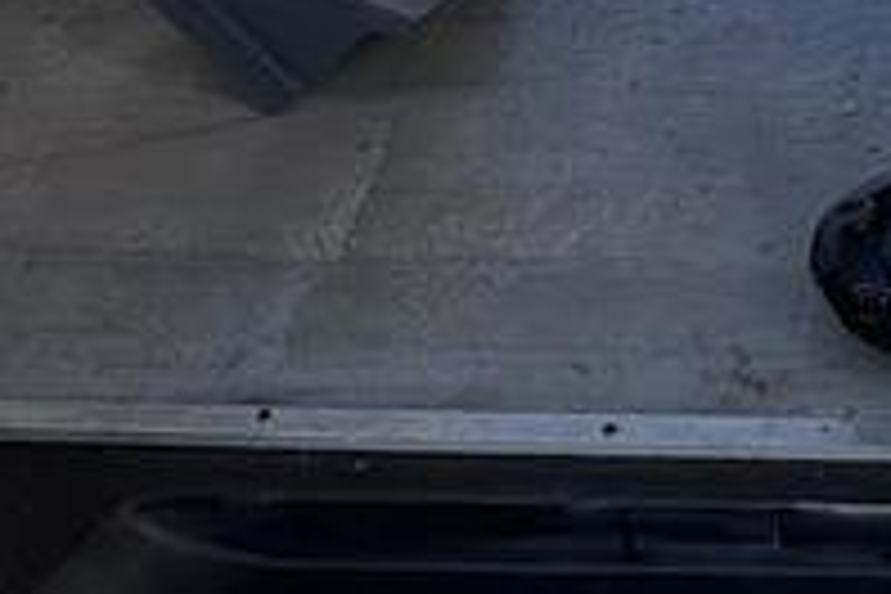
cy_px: -387
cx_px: 788
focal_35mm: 66
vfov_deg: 17.7
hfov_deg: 29.4
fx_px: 1633
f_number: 2.2
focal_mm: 2.22
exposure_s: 1/505
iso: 64
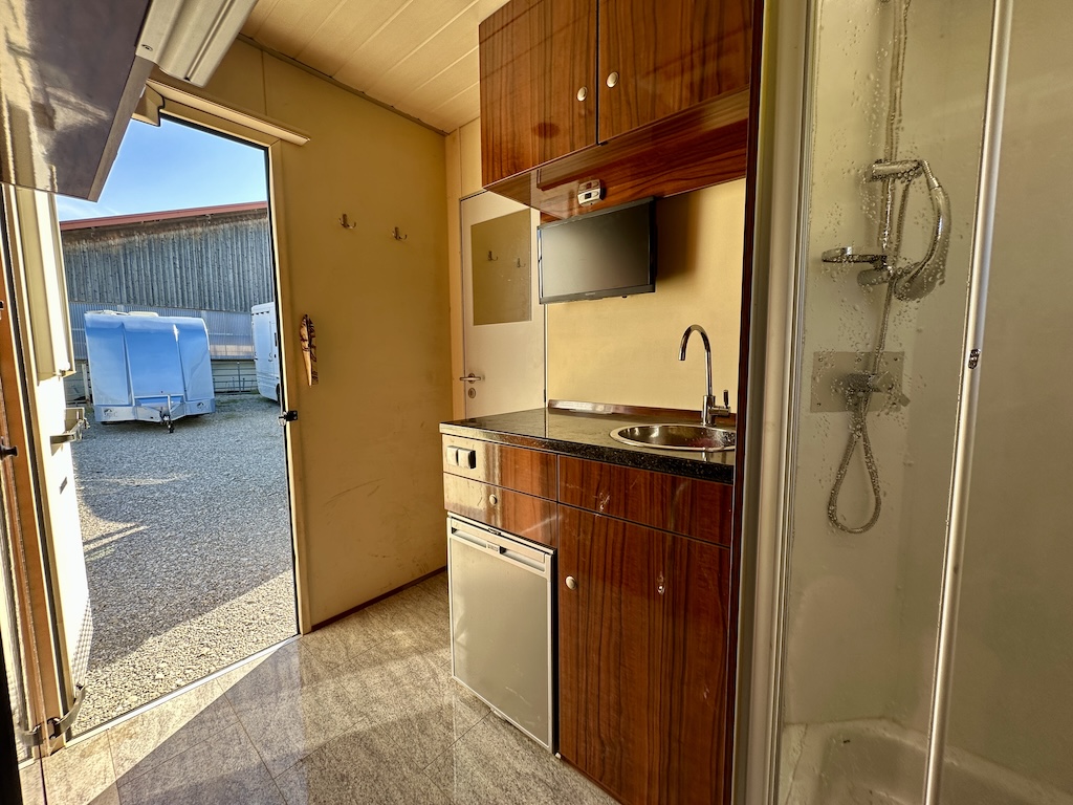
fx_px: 434
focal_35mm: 14
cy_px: 402
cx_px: 536
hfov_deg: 102.1
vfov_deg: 85.7
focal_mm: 2.22
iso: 40
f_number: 2.2
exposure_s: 1/186
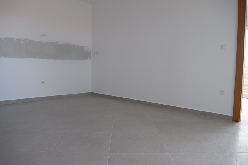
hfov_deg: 67.4
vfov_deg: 47.9
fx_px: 186
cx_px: 124
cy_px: 82
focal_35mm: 27
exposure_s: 1/160
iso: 400
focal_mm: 18
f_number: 6.3
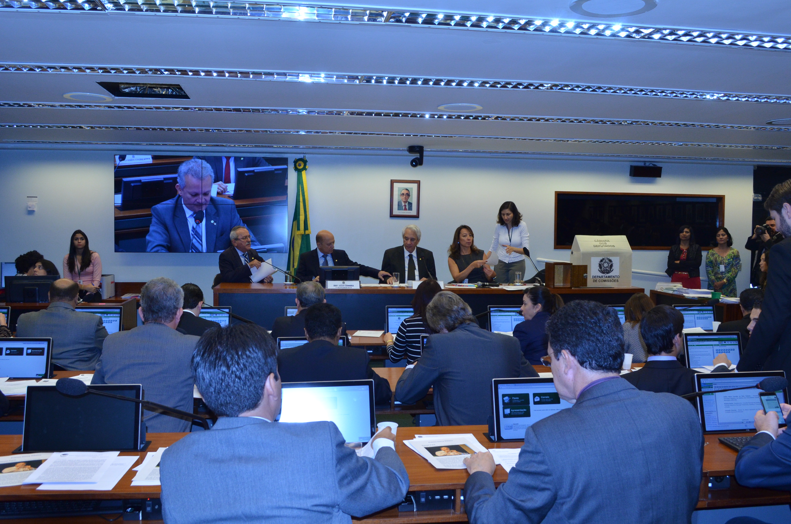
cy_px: 262
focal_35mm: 33
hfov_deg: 57.3
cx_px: 396
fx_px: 724
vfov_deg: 39.8
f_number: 8
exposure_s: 1/200
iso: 1000
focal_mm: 22
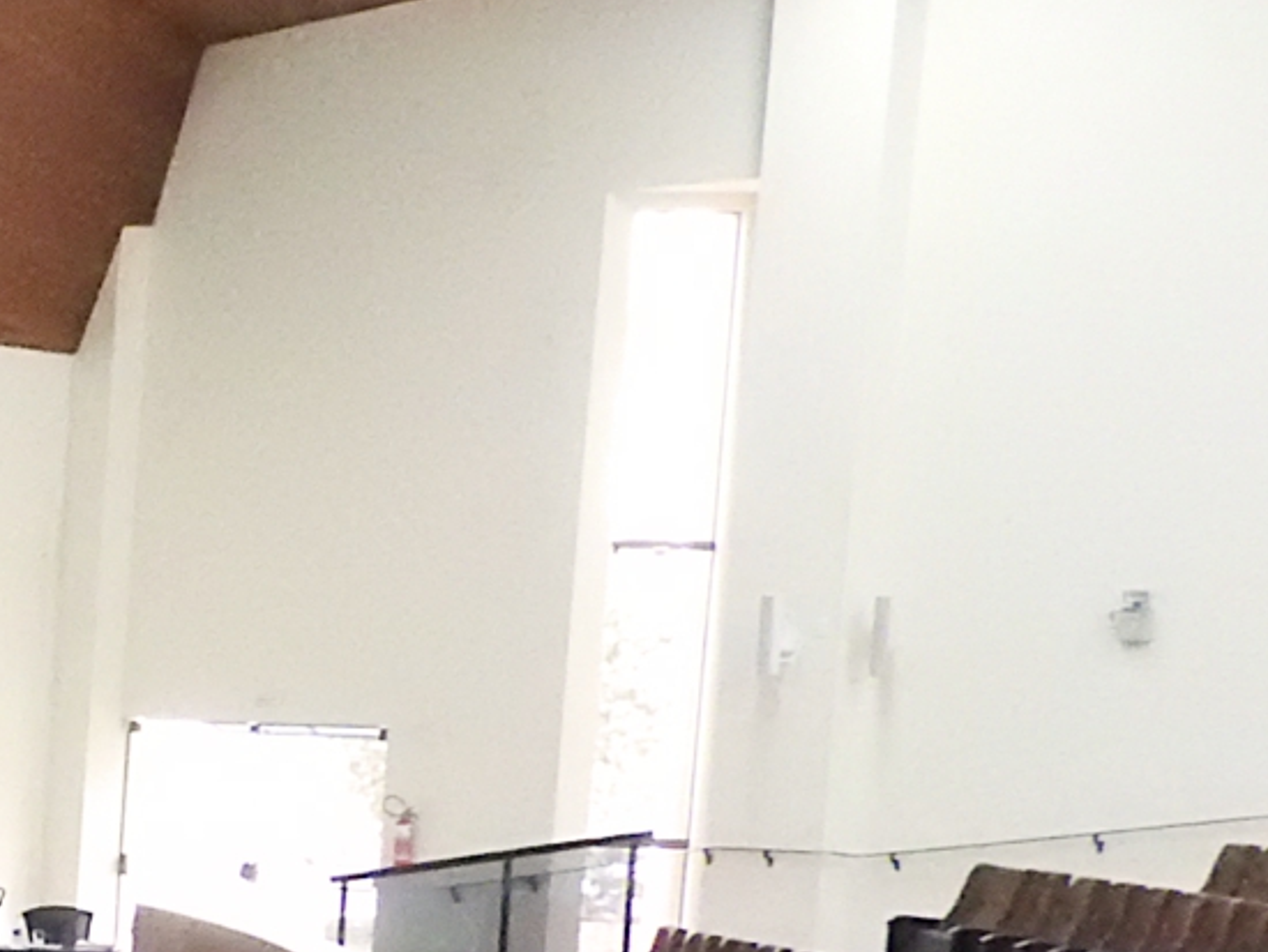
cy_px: 1180
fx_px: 3775
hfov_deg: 16.2
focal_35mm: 103
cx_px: -989
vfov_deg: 13.9
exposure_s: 1/60
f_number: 3.3
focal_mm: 4.3
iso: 1600
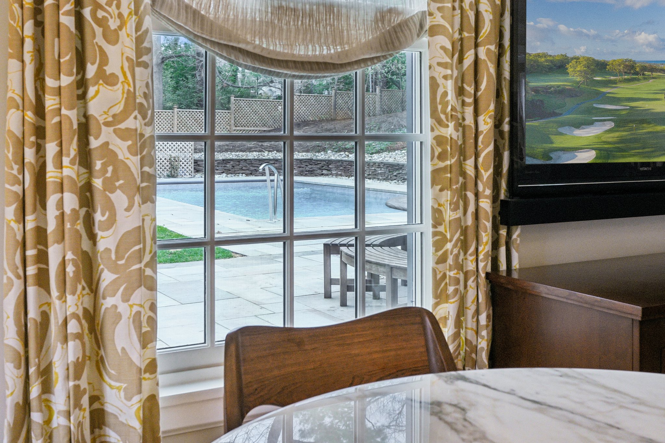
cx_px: 332
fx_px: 776
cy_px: 222
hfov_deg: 46.4
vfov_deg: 31.9
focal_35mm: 42
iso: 1000
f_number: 8
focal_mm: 28
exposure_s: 1/125
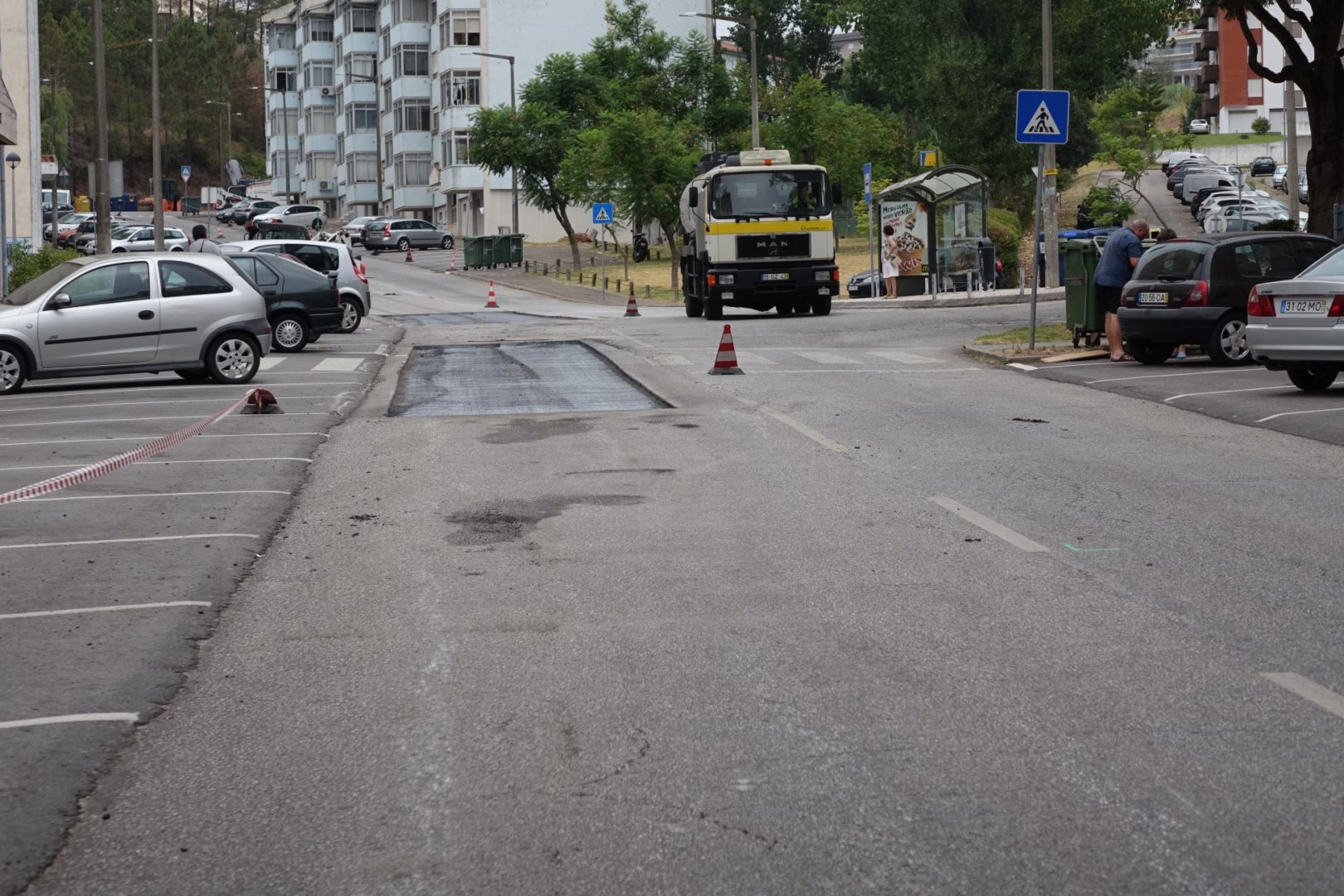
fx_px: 3098
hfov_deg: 24.5
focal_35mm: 83
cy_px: 448
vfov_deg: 16.5
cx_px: 672
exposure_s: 1/500
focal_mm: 30.3
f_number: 4
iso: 125
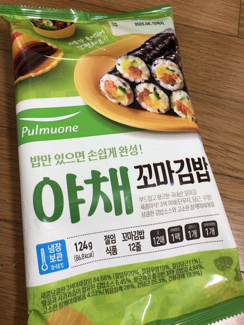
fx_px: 263
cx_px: 122
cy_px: 162
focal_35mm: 28
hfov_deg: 49.7
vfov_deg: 63.4
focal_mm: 3.99
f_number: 1.8
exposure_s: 1/17
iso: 40
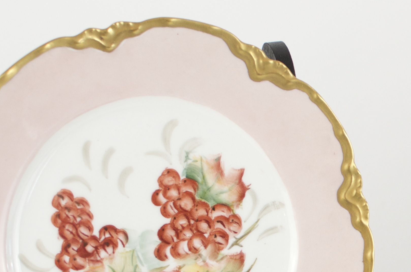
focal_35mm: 161
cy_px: 280
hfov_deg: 12.7
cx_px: 395
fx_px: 1829
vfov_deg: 8.5
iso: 640
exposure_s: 1/125
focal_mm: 35
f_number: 4
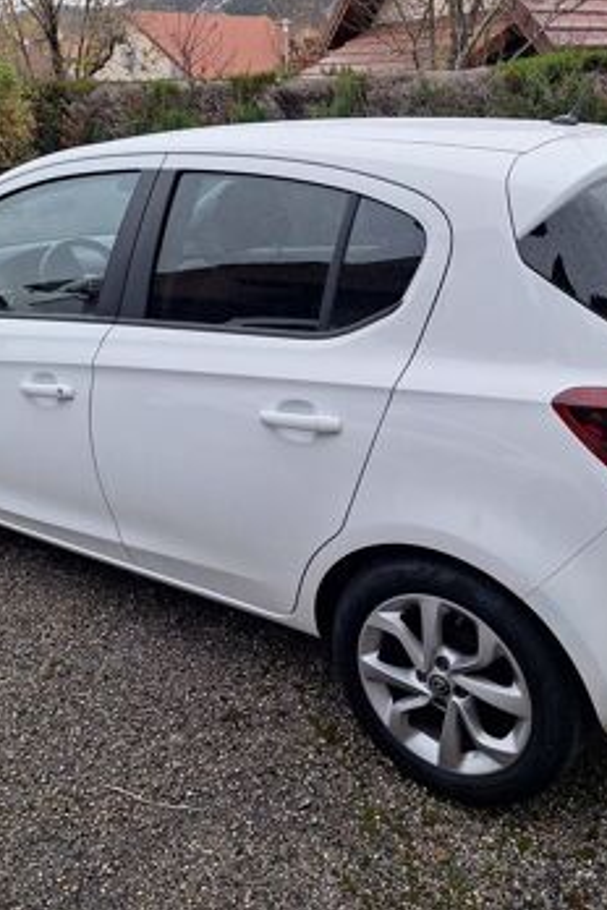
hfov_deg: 39.9
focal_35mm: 33
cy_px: 442
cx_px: 351
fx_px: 835
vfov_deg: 57.2
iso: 80
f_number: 1.8
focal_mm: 5.54
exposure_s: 1/50
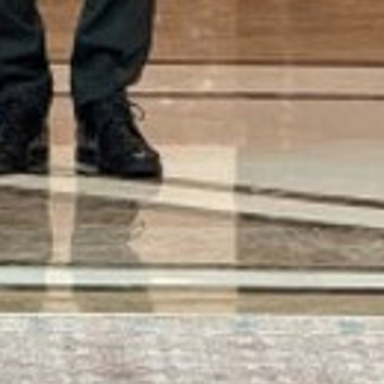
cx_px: -644
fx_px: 7882
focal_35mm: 628
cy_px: -291
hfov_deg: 2.8
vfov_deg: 2.8
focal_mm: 15.66
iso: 200
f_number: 2.8
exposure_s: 1/70
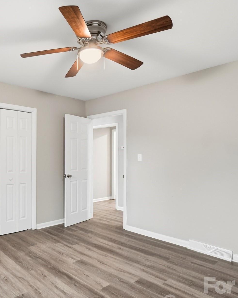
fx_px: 203
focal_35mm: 23
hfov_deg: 55.1
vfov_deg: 72.5
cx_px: 36
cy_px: 162
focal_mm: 10
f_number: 4
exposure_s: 1/60
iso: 100
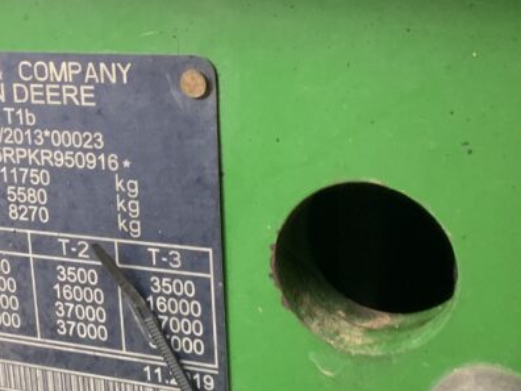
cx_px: 93
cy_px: 207
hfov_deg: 25.5
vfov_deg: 19.6
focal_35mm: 75
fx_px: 1129
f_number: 1.8
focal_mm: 3
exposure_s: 1/122
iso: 64
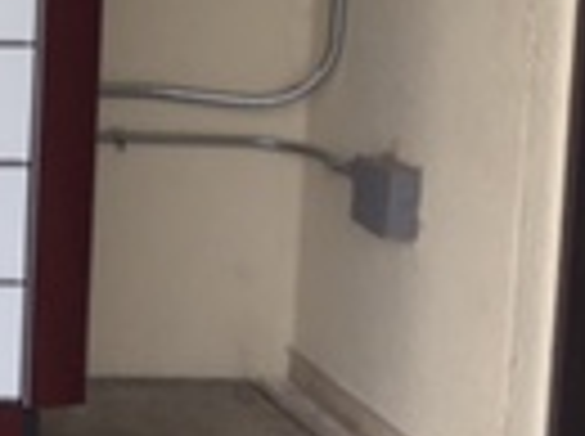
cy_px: -225
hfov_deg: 11.6
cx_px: -770
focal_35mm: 143
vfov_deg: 10.0
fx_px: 2412
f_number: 2.2
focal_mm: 4.15
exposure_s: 1/252
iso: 32
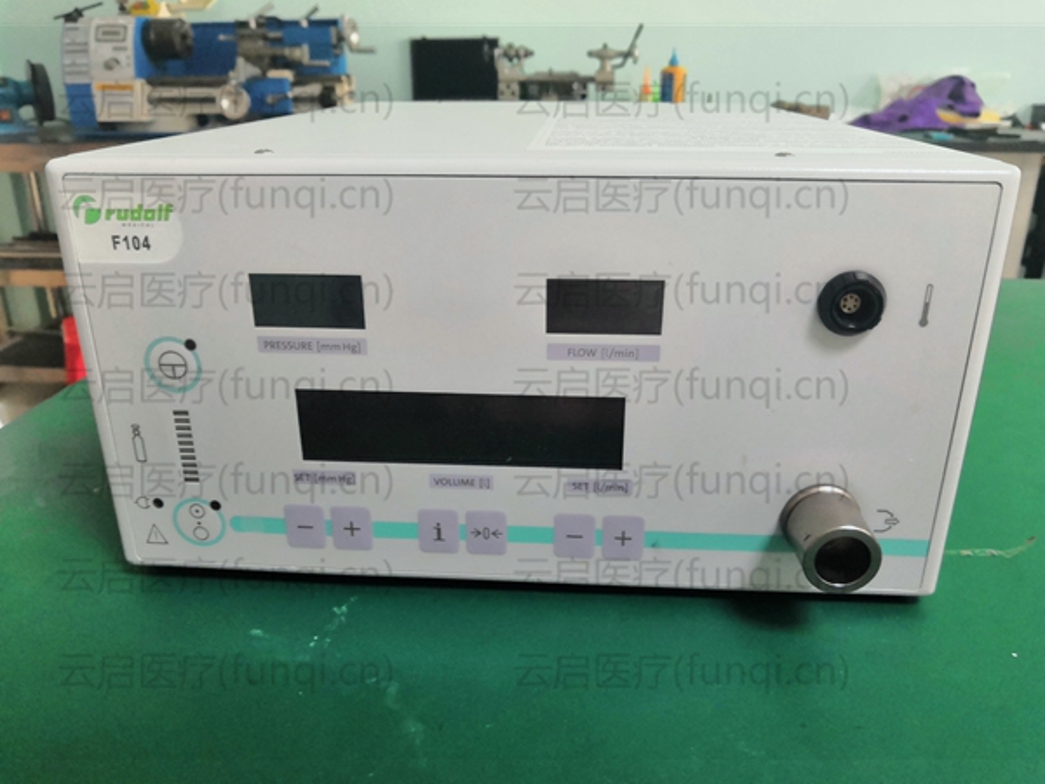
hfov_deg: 65.3
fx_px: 815
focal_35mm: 27
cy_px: 392
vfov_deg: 51.4
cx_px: 522
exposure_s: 1/30
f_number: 1.8
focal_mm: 3.95
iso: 500
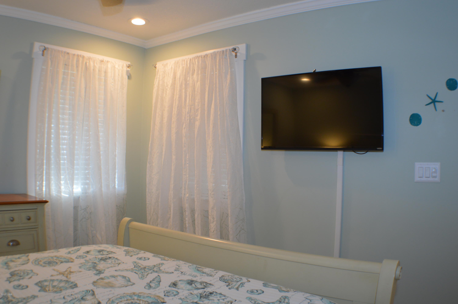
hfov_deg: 49.6
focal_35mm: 39
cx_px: 229
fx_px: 496
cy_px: 152
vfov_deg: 34.1
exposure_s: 1/30
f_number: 4.2
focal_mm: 26
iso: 400
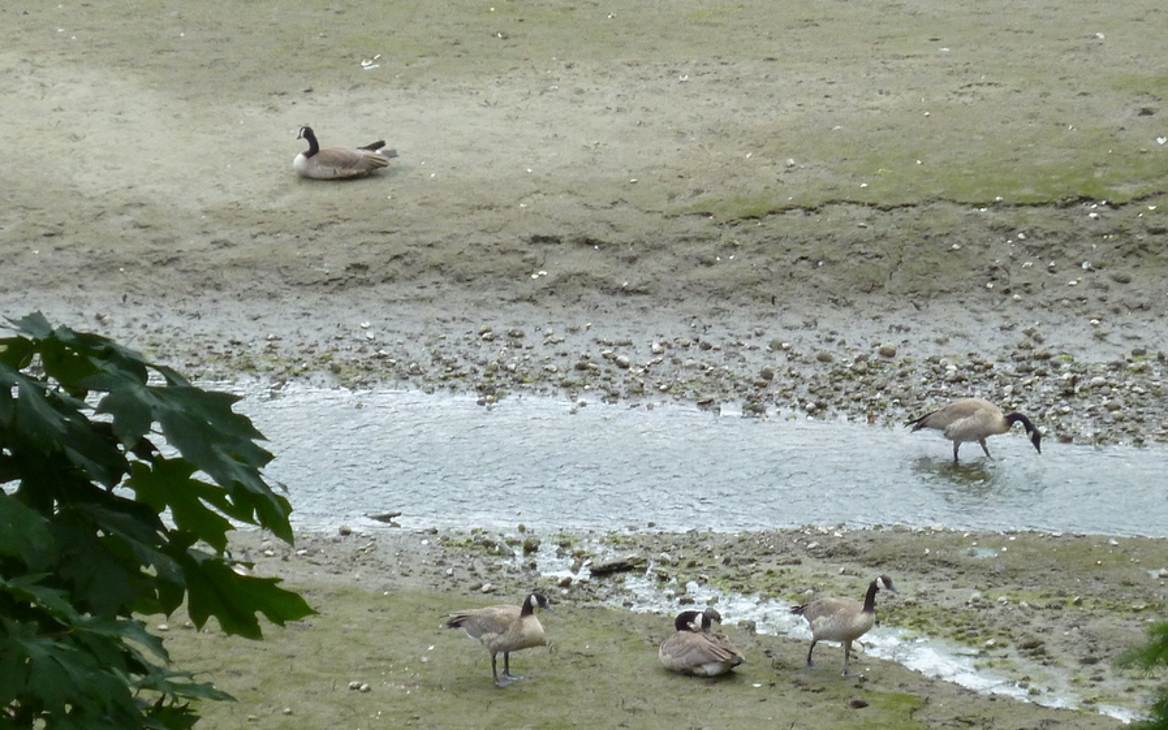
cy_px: 415
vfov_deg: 3.5
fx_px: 12035
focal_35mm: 378
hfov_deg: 5.6
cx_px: 682
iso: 200
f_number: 5.9
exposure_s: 1/125
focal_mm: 36
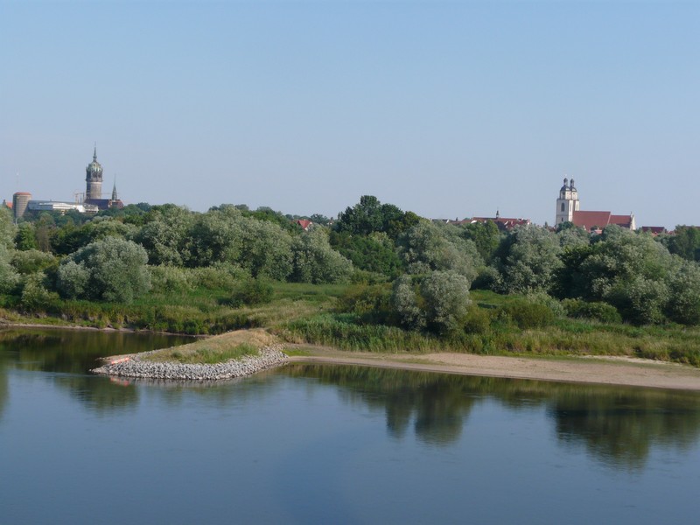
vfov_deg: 20.2
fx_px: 1476
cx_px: 350
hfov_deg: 26.7
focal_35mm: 73
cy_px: 262
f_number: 5.6
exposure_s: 1/400
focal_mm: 12
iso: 100
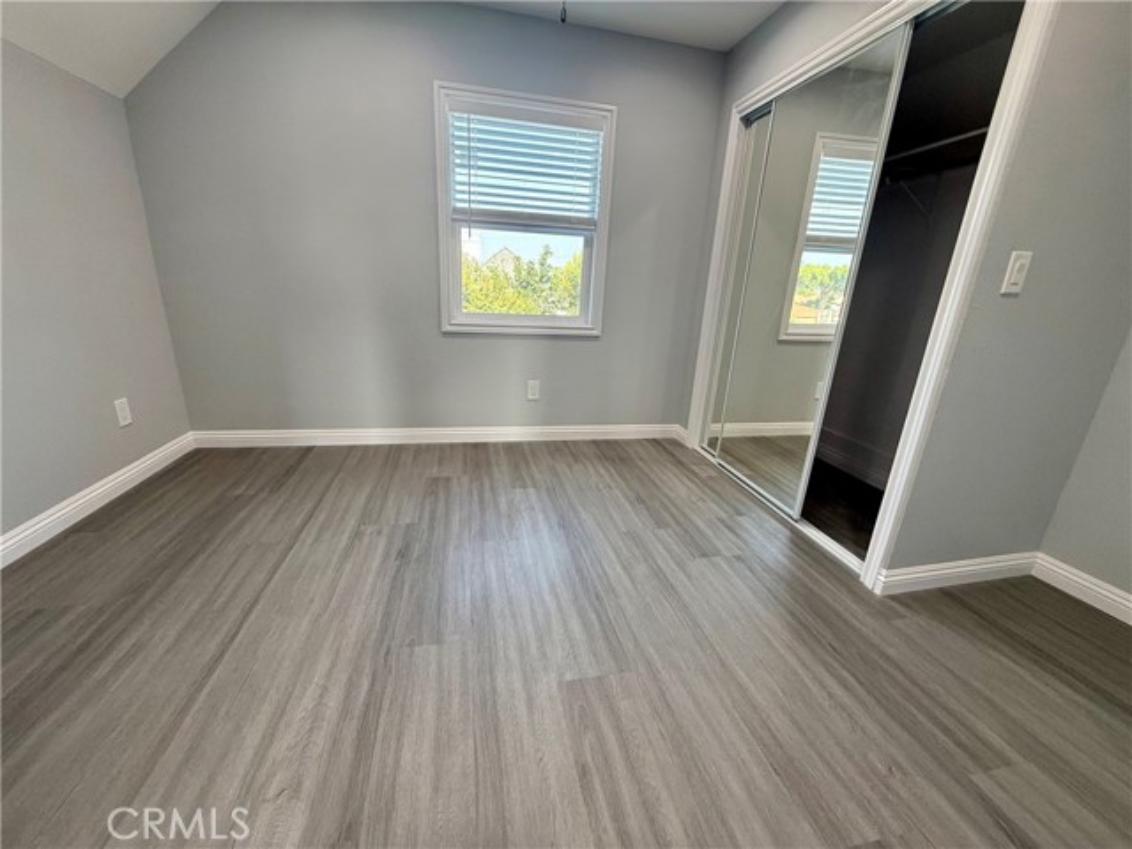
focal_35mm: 14
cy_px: 424
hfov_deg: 102.1
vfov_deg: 85.7
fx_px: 458
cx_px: 566
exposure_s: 1/120
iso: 160
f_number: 2.2
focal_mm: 2.22
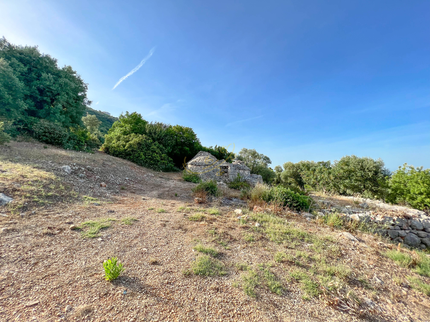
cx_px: 215
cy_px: 161
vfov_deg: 89.9
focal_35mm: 13
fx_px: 161
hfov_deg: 106.2
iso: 32
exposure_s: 1/1250
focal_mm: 1.57
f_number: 1.8
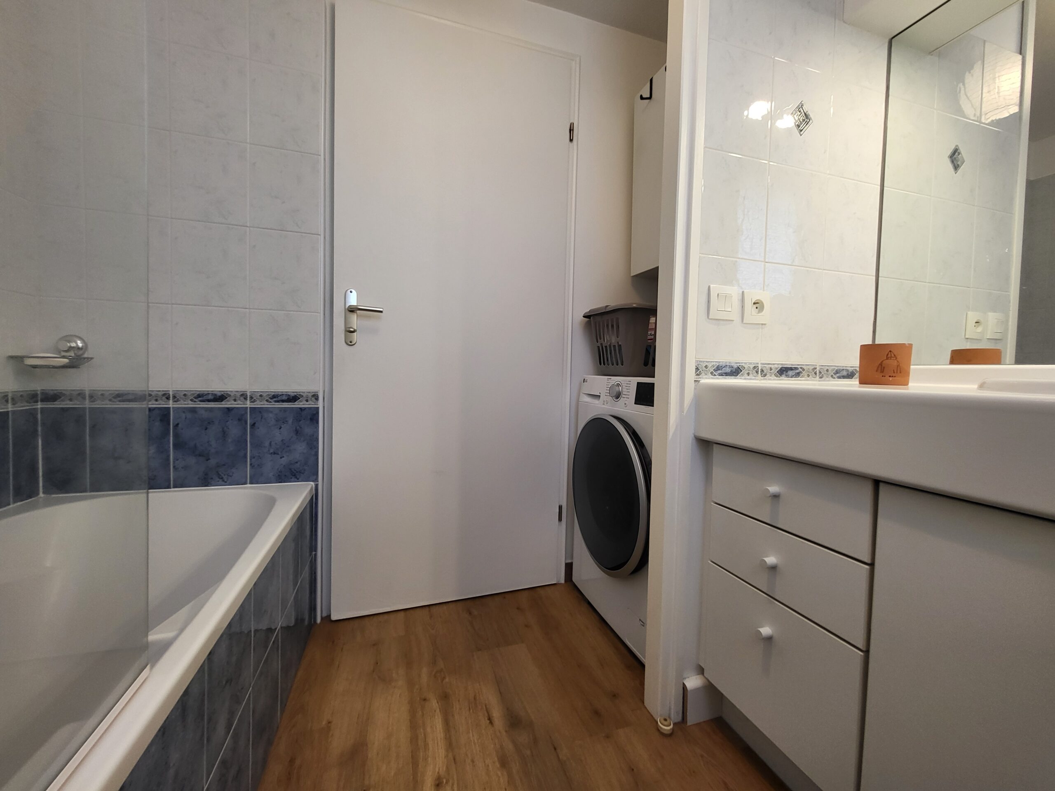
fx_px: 396
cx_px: 528
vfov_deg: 89.9
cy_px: 396
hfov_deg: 106.2
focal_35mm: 13
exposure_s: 1/50
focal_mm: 1.74
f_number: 2.2
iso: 100
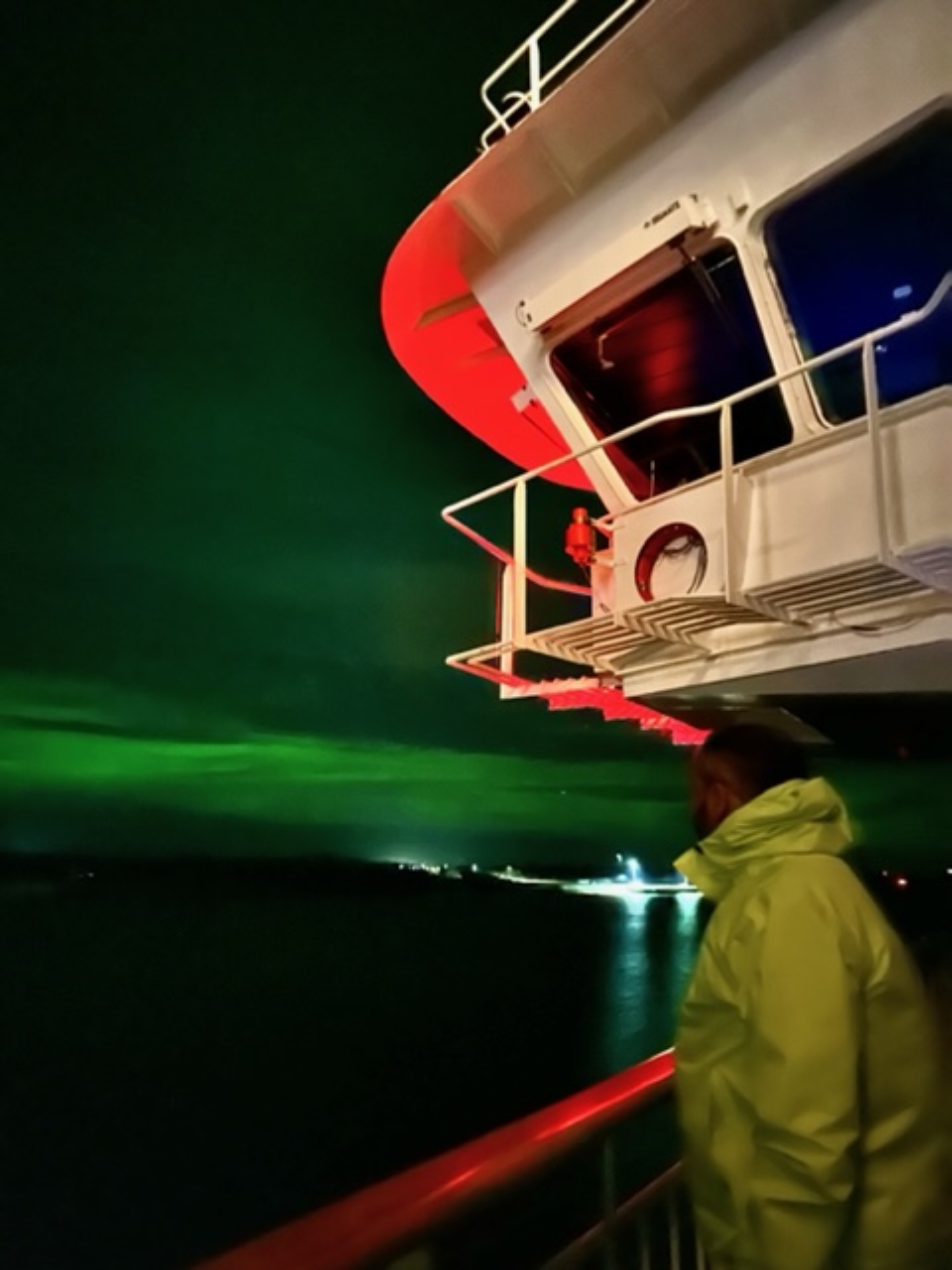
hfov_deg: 56.8
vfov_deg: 71.6
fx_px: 880
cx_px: 476
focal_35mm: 24
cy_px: 635
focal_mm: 6.86
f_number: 1.78
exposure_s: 1/2
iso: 8000
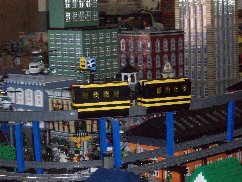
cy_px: 91
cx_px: 121
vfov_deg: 13.3
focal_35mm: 111
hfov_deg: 17.7
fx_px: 776
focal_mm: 18.6
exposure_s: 1/128
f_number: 5.2
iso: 800
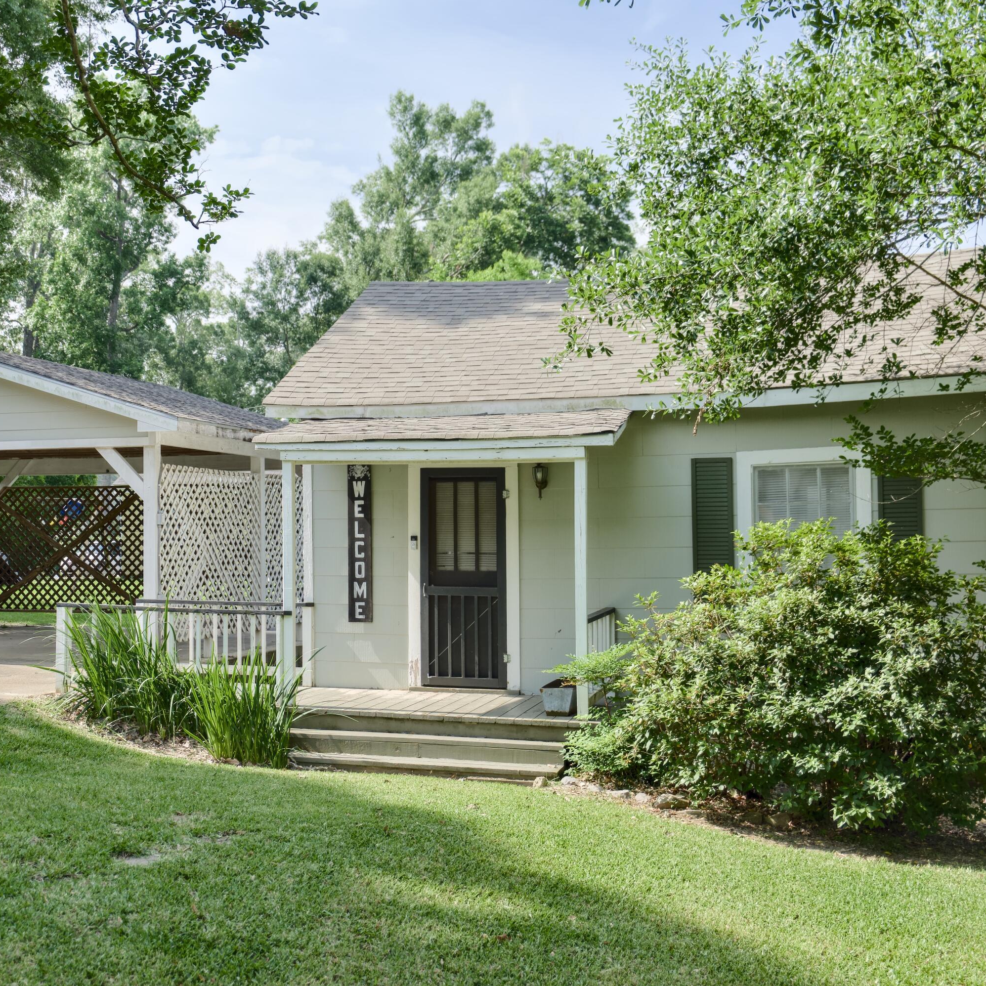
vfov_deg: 36.8
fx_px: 1482
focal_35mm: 46
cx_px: 325
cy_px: 493
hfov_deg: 36.4
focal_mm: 36
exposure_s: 1/400
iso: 100
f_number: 4.5
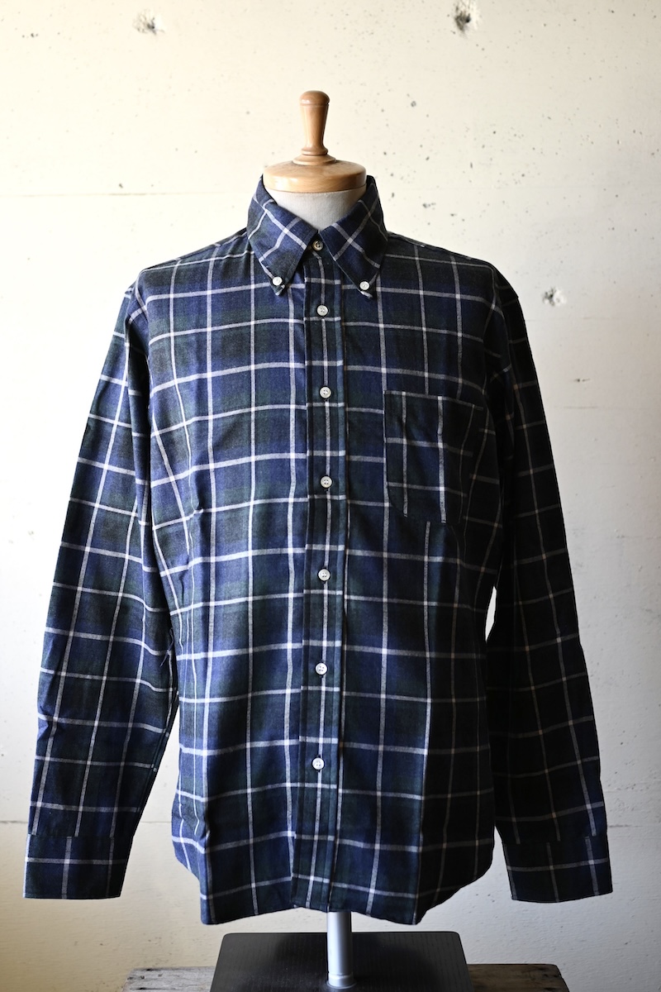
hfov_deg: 31.9
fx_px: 1157
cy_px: 496
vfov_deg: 46.4
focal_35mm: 42
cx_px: 330
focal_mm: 28
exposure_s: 1/40
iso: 100
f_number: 2.8
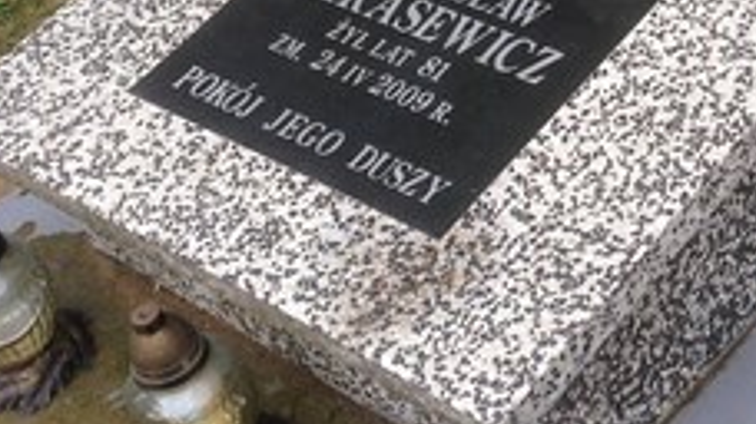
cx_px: 746
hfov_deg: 20.5
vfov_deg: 11.7
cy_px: -89
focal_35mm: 101
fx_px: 2024
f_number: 2.4
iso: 50
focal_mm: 4.12
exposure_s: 1/398
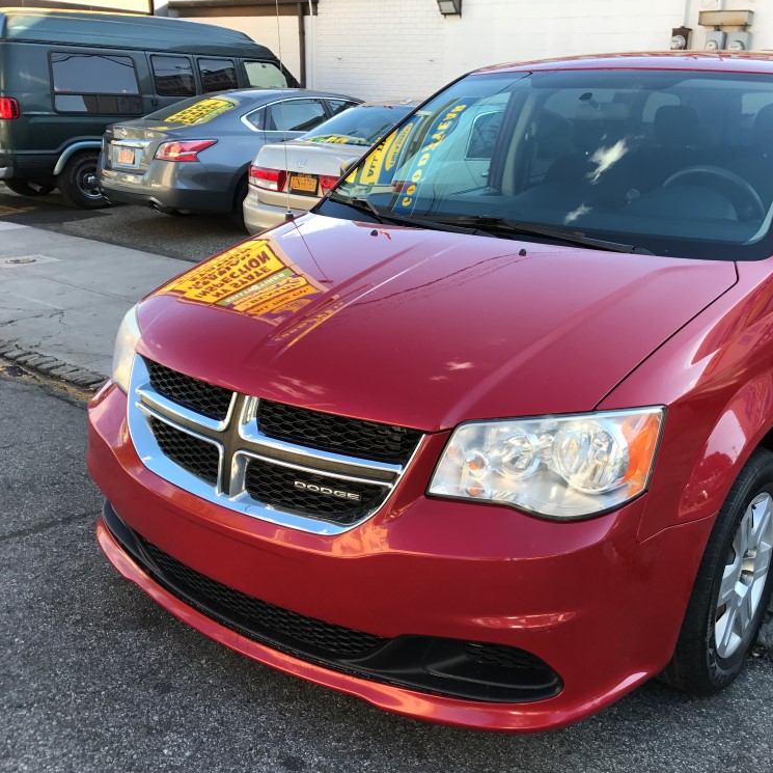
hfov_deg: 47.8
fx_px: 859
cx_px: 499
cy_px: 384
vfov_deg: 48.5
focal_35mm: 34
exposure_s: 1/257
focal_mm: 3.99
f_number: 1.8
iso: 20
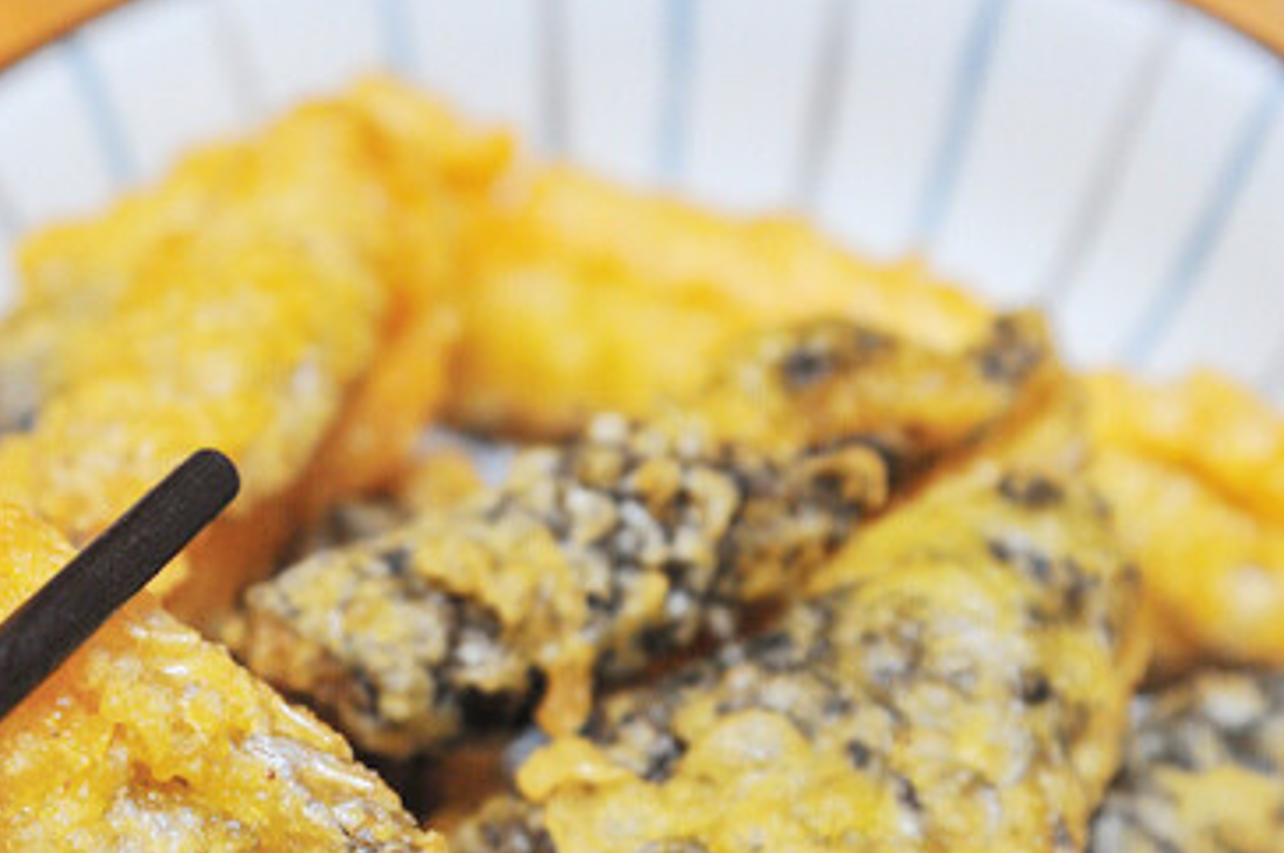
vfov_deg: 6.8
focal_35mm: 202
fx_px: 7198
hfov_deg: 10.2
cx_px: 233
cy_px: 809
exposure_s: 1/60
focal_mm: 105
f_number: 5.6
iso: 3200
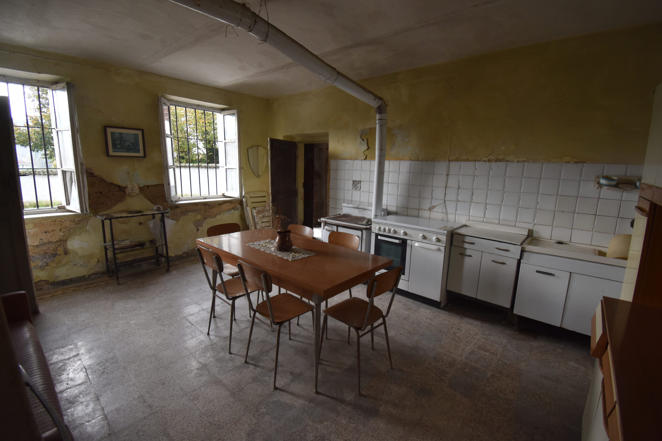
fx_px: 276
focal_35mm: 15
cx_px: 331
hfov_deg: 100.4
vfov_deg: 77.3
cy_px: 220
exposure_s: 1/100
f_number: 5
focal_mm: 10
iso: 400
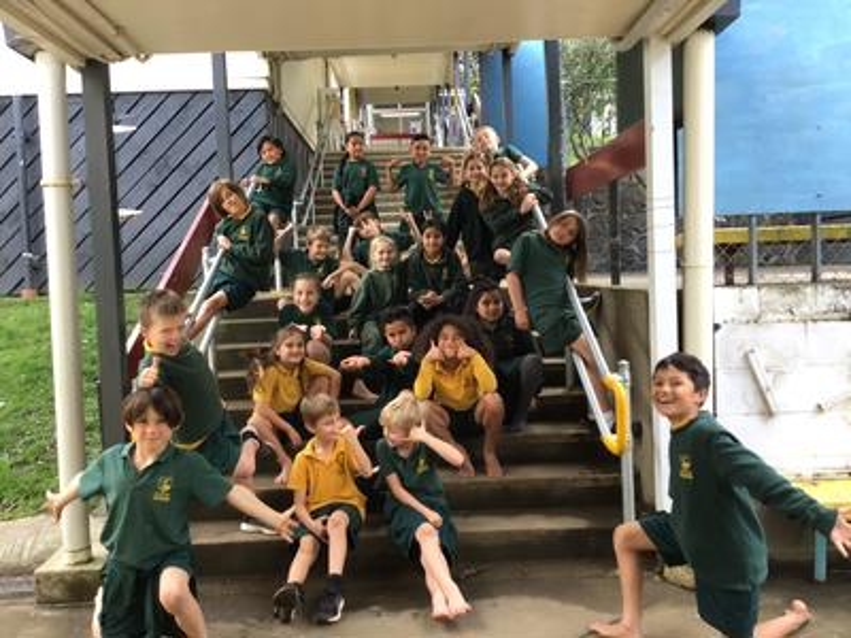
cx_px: 426
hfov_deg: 58.4
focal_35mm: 31
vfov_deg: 45.4
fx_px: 762
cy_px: 319
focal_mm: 3.3
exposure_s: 1/100
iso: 40
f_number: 2.4
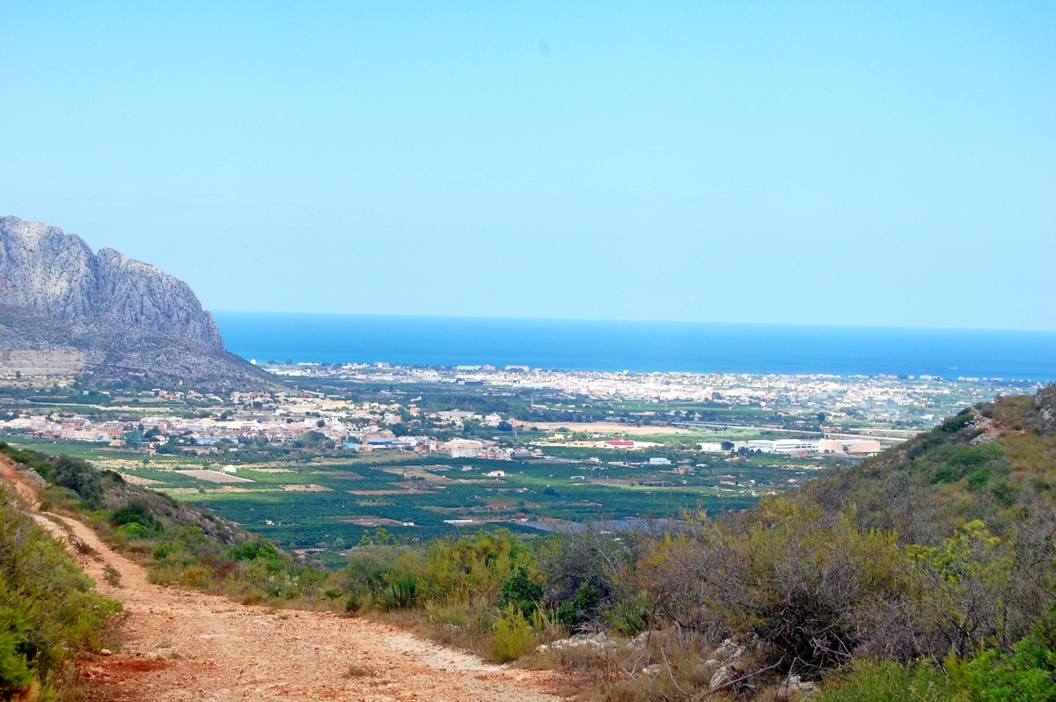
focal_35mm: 82
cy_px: 351
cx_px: 528
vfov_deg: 16.5
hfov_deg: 24.6
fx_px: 2418
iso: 200
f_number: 9
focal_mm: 55
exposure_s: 1/320
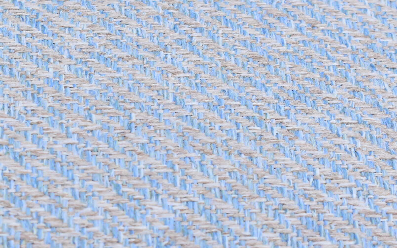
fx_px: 1698
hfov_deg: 13.3
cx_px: 77
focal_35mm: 157
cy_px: 91
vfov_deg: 8.4
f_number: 8
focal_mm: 55
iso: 400
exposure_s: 1/200
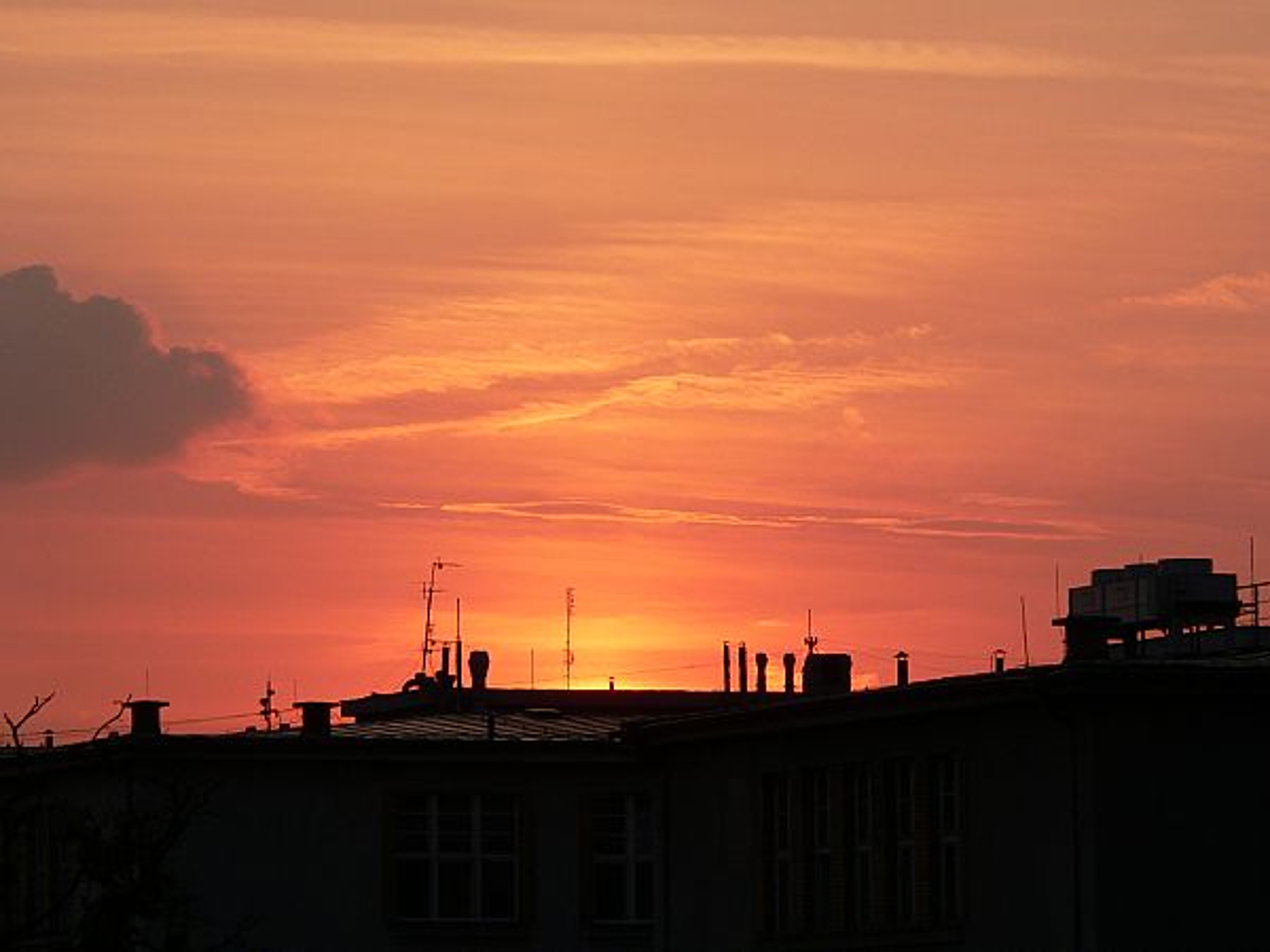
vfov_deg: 6.3
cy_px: 476
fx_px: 8658
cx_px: 635
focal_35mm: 236
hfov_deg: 8.4
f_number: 4.6
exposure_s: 1/500
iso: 80
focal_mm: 39.2
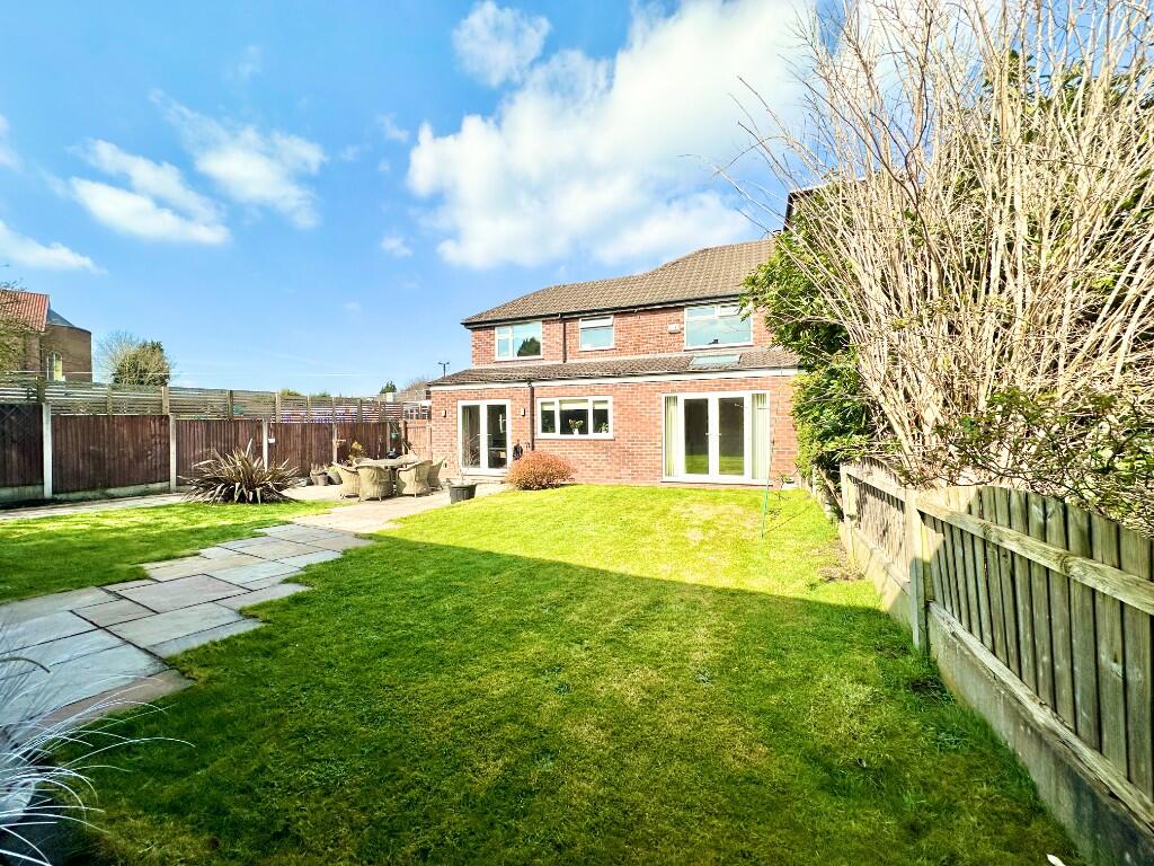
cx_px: 577
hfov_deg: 102.1
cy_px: 433
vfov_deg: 85.7
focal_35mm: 14
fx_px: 467
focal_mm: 2.22
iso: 50
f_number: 2.2
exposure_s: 1/2212
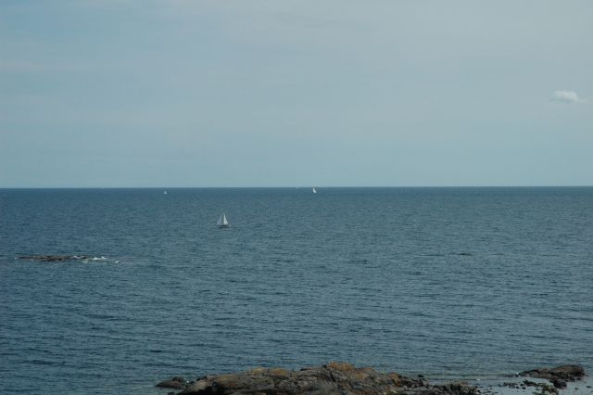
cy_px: 198
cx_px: 296
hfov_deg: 19.5
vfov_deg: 13.0
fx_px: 1729
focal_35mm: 105
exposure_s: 1/800
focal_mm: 70
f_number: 14
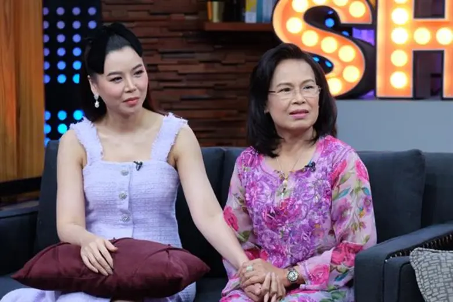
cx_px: 226
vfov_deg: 12.8
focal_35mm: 107
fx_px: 1346
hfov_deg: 19.1
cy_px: 151
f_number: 5
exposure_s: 1/75
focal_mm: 71.1
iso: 1250
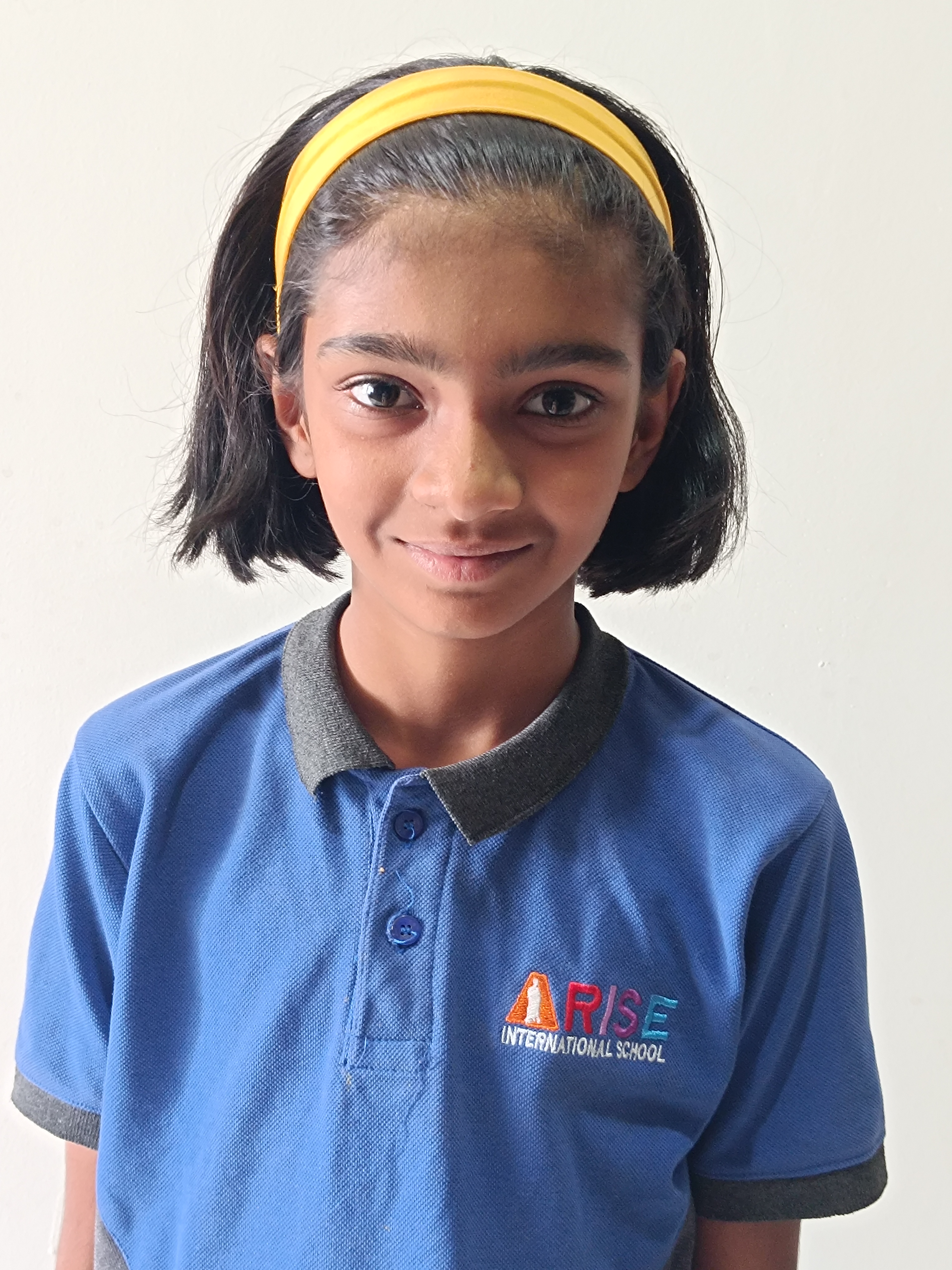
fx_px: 880
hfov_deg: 56.8
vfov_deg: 71.6
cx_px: 476
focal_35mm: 24
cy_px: 635
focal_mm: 5.59
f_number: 1.88
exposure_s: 1/25
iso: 815
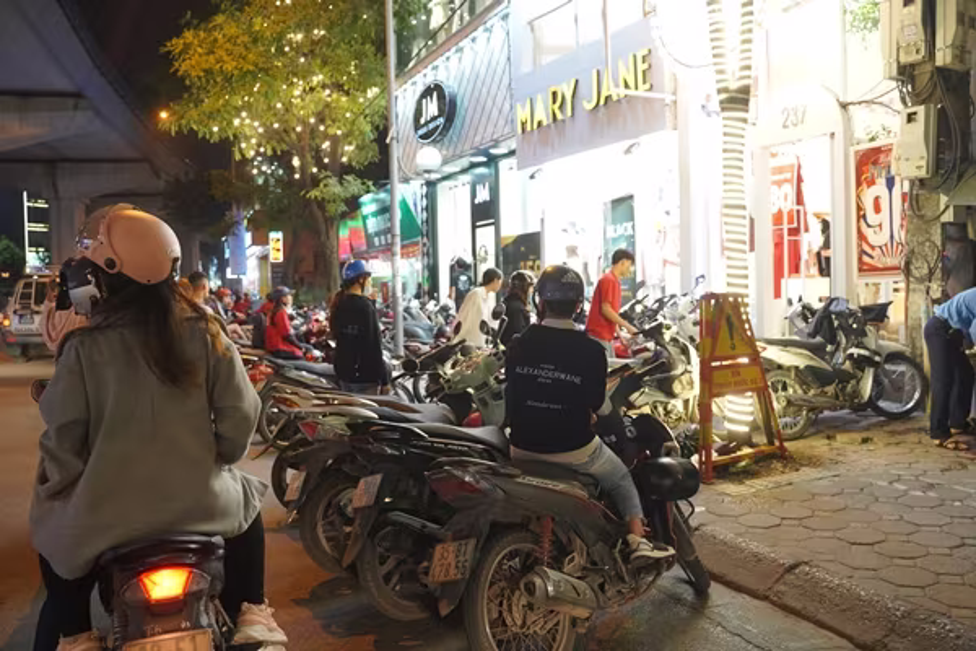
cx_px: 488
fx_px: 759
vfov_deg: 46.4
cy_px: 326
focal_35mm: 28
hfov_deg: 65.5
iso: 3200
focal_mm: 28
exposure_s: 1/160
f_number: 3.5
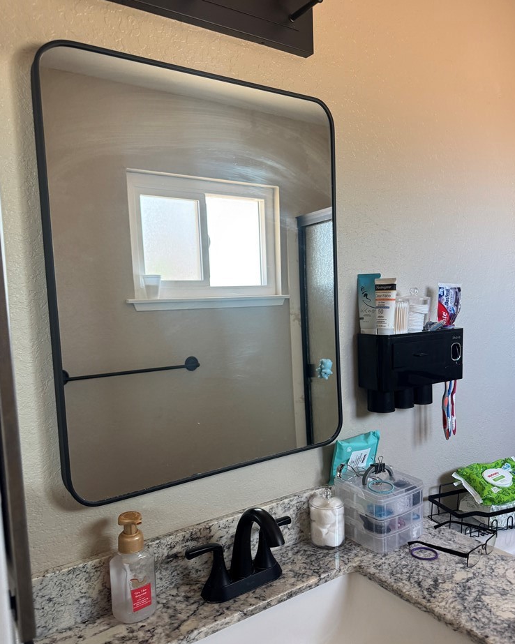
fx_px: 496
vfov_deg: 66.0
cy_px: 334
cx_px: 267
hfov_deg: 54.9
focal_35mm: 26
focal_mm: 6.76
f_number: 1.78
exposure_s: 1/107
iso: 200
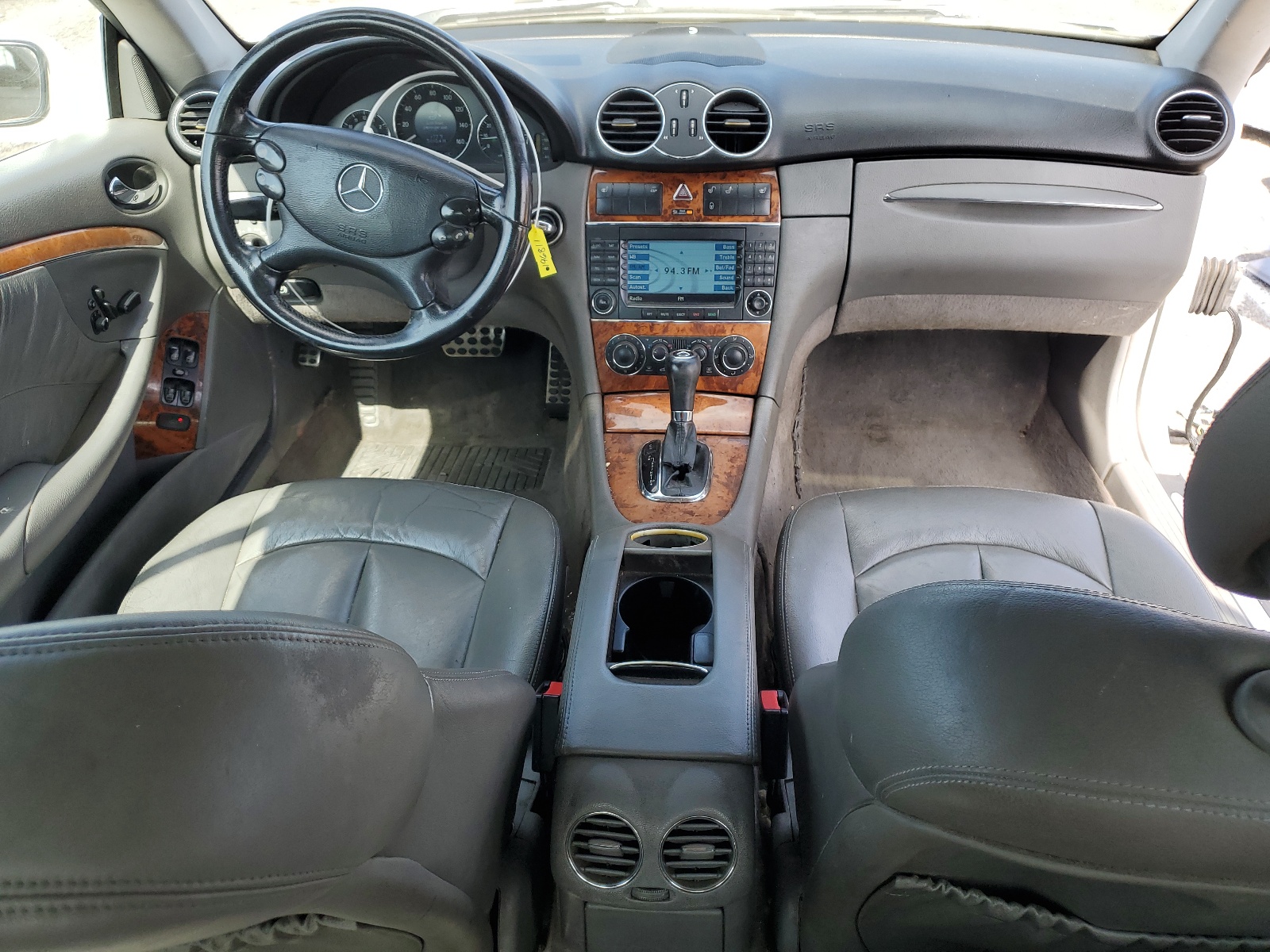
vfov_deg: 53.1
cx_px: 635
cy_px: 476
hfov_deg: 67.3
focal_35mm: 26
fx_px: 954
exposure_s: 1/357
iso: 50
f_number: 1.5
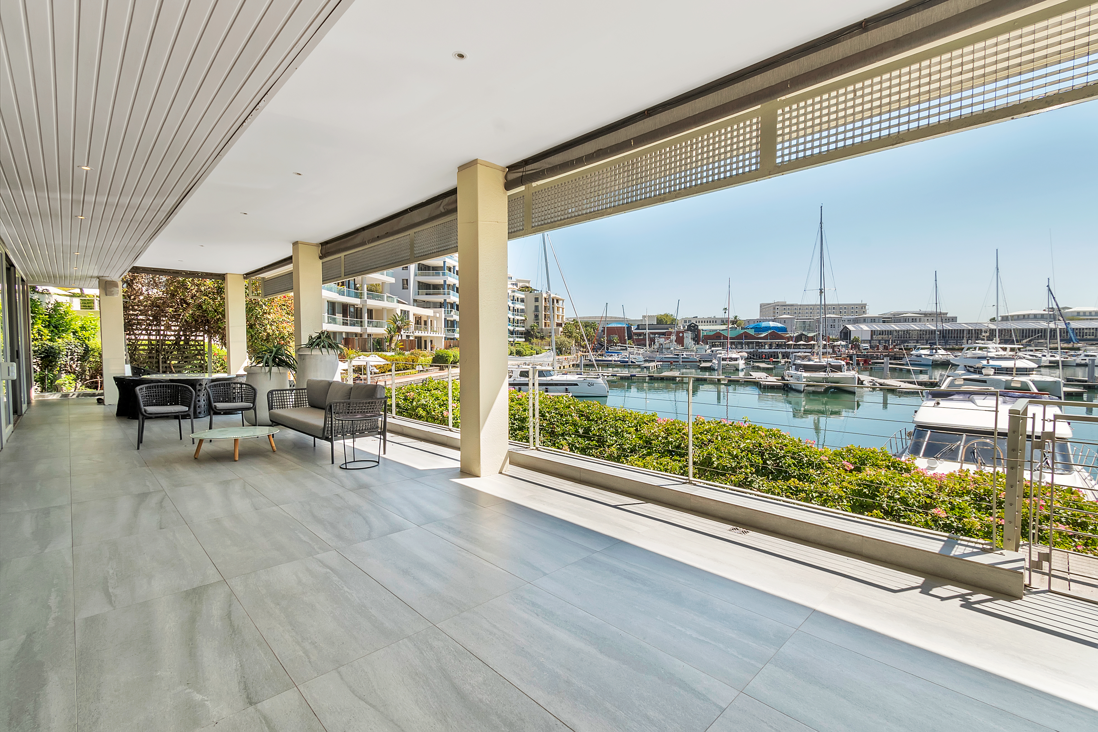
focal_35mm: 15
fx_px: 457
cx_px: 549
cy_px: 366
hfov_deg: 100.4
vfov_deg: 77.3
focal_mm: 10
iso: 160
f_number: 10
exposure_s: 1/500
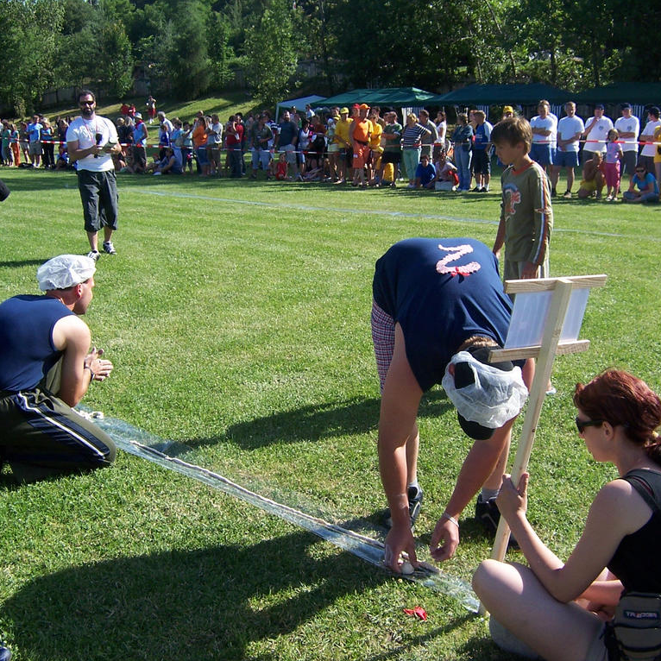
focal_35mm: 39
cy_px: 330
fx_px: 843
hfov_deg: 42.8
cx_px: 324
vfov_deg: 42.8
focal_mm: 5.5
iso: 80
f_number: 3.4
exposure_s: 1/750
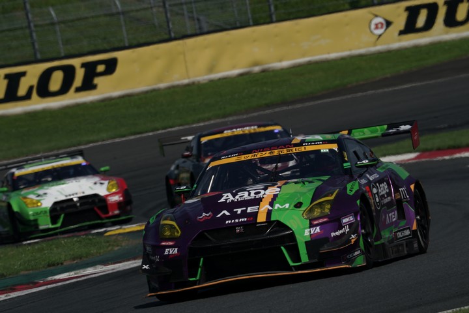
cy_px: 156
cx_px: 234
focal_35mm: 600
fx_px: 7816
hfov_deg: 3.4
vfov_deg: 2.3
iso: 200
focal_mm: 600
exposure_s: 1/640
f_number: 14
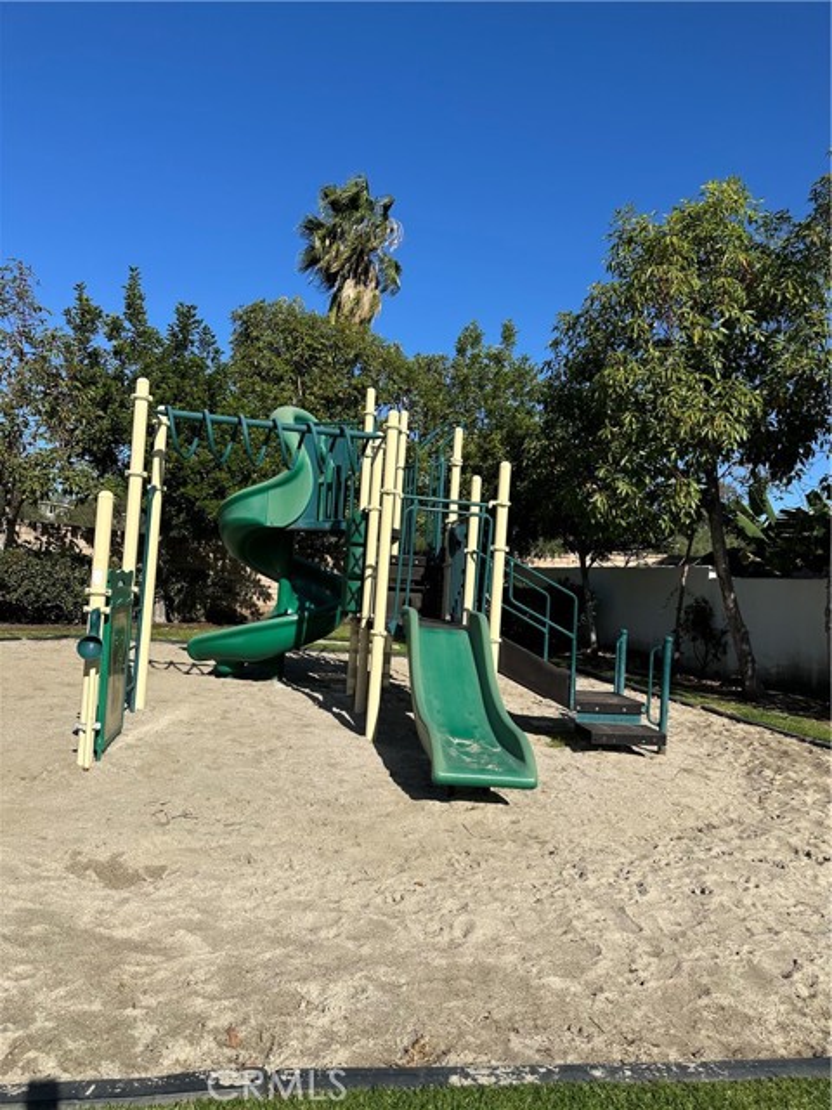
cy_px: 555
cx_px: 416
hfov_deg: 56.8
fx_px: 769
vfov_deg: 71.6
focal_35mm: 24
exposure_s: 1/5263
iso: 80
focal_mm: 6.86
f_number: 1.78
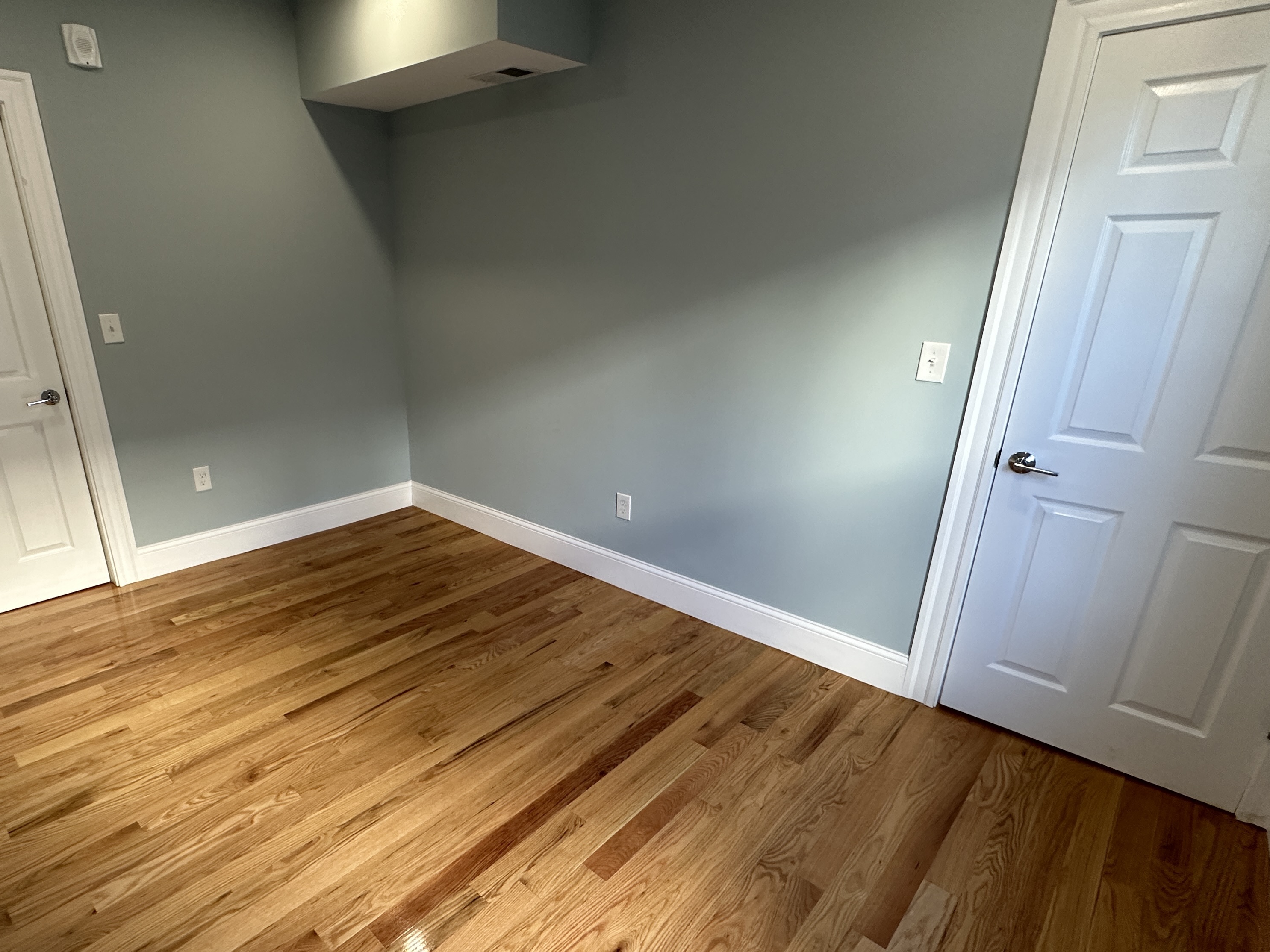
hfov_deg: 84.0
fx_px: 697
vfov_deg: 68.6
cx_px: 530
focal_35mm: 19
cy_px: 516
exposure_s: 1/60
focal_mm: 2.22
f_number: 2.2
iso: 160
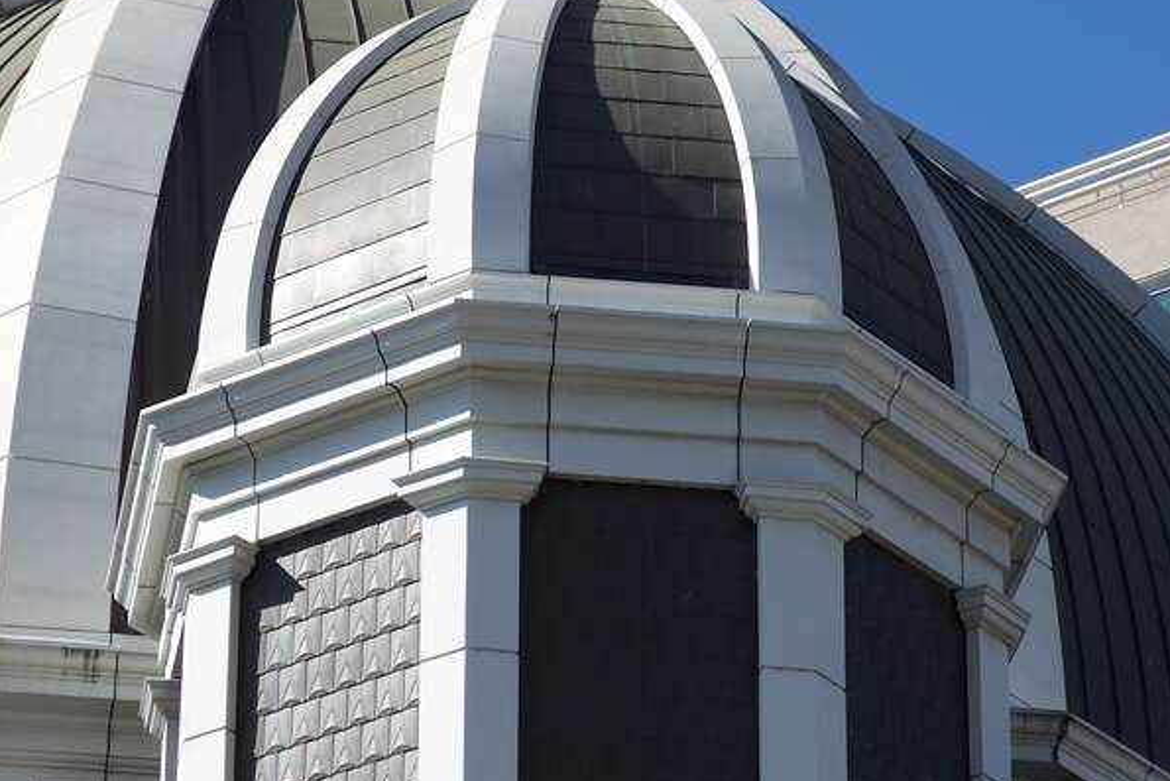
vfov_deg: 6.3
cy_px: 539
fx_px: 7086
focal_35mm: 218
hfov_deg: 9.4
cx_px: 586
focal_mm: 32.9
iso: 64
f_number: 4
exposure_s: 1/500
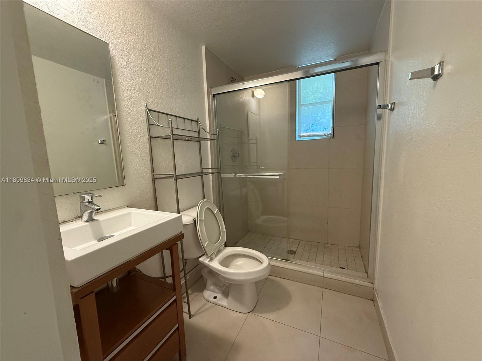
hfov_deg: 102.1
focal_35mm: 14
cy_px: 180
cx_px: 241
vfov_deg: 85.7
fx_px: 195
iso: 320
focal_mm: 2.22
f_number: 2.2
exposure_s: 1/60
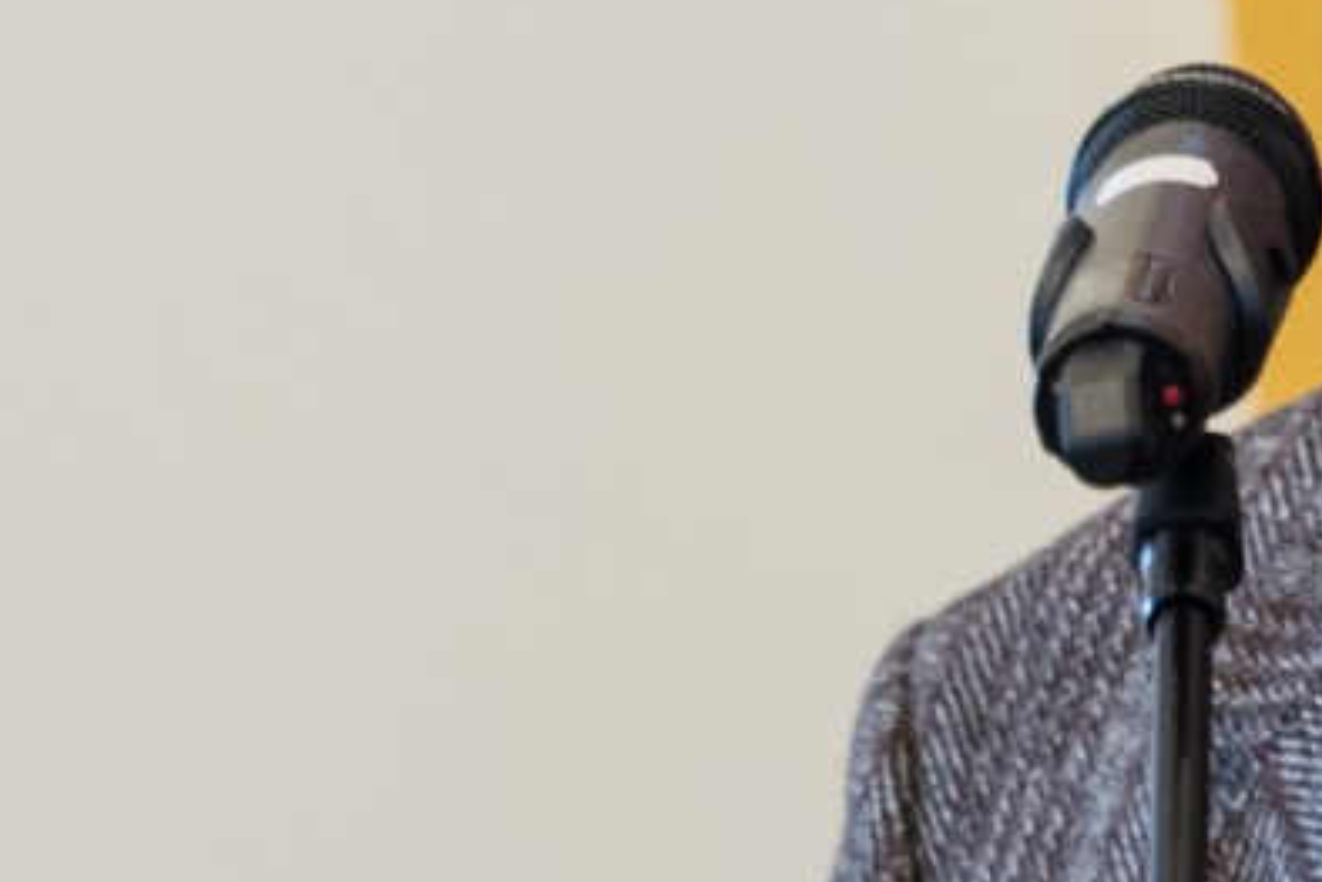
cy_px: 164
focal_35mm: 1215
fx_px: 44631
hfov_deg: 1.7
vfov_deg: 1.1
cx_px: 658
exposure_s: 1/40
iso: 2000
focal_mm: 250
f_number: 5.6
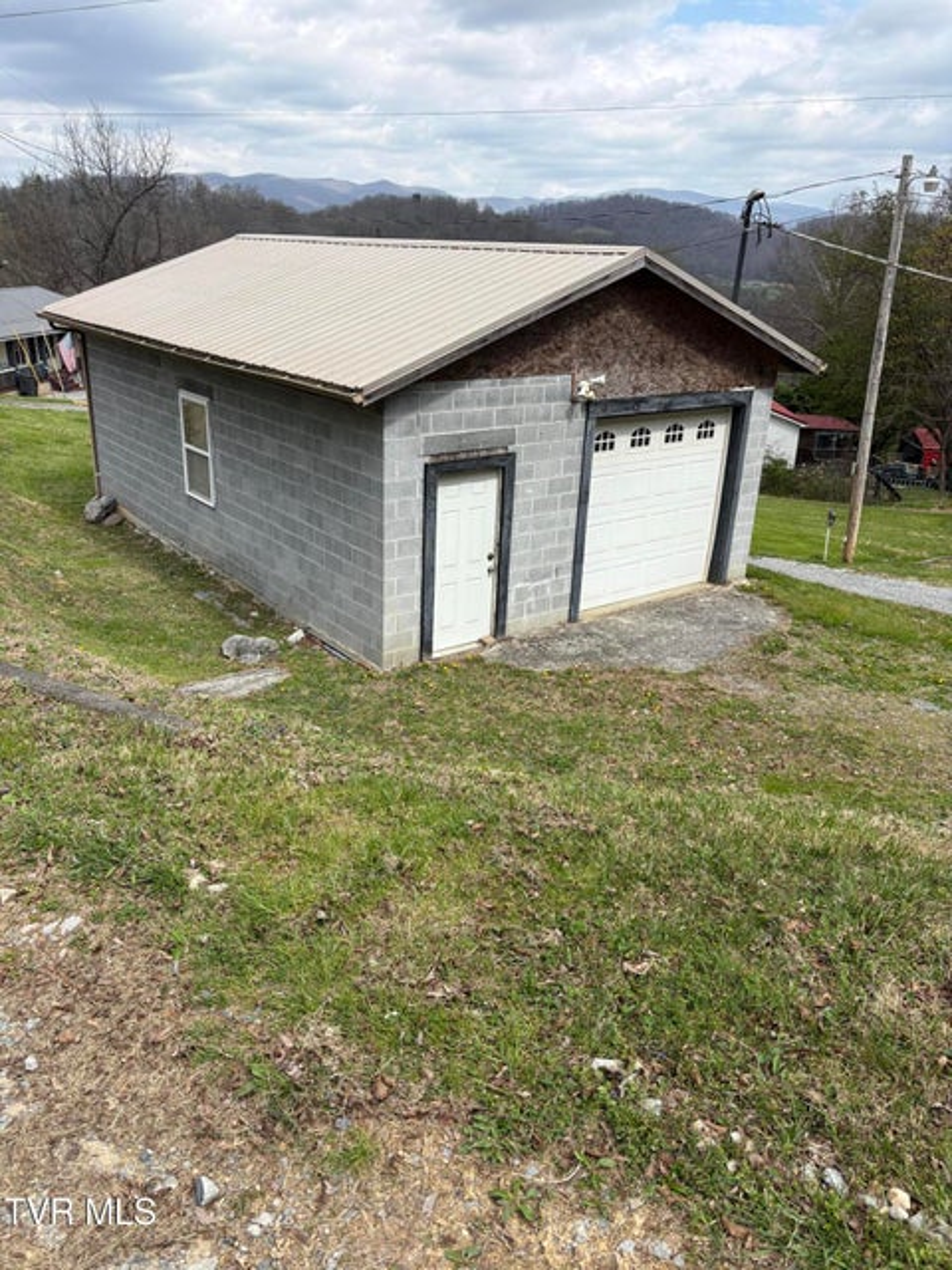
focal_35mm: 26
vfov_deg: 67.3
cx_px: 476
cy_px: 635
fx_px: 953
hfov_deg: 53.1
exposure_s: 1/2451
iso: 50
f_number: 1.6
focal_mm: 5.96
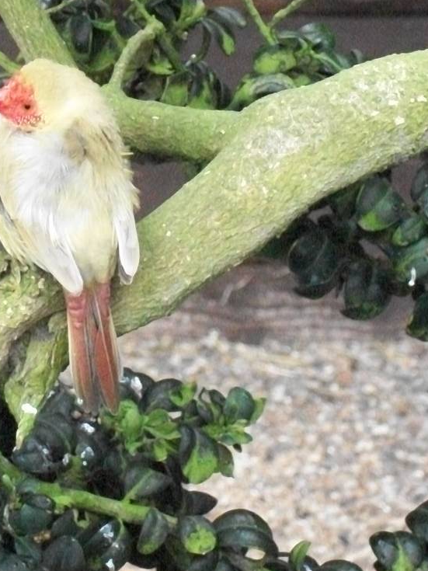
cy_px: 85
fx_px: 3446
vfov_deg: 9.4
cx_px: 57
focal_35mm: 209
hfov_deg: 7.1
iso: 800
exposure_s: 1/50
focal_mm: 17.1
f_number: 5.2
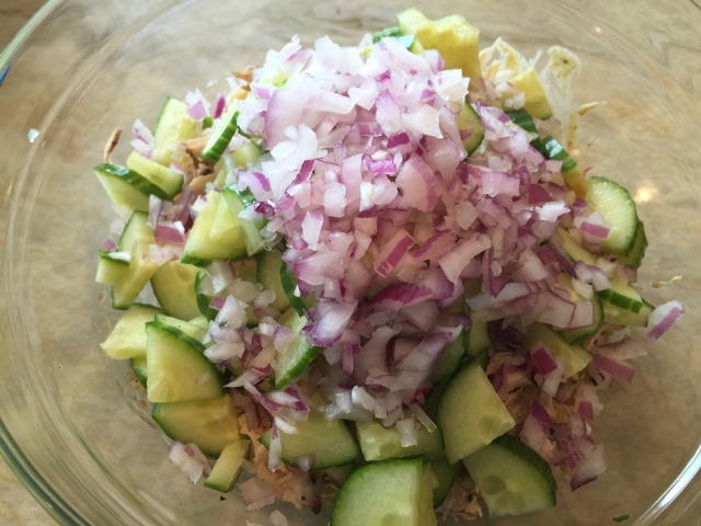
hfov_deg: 61.7
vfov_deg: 48.2
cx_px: 350
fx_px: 587
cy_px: 263
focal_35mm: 29
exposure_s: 1/30
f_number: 2.2
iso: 32
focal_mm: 4.15
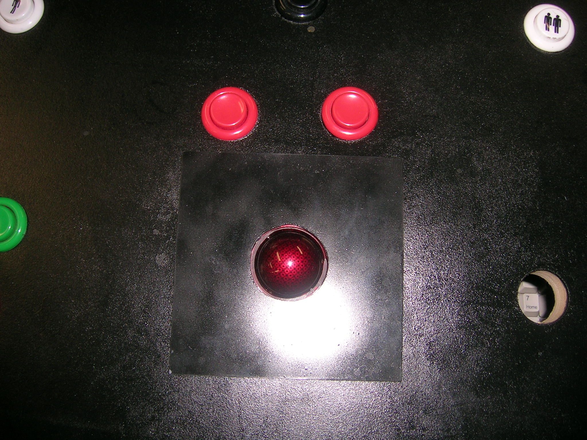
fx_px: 594
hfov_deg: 52.6
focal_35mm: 35
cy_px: 220
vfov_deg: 40.7
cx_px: 294
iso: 50
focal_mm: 5.4
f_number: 2.8
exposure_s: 1/60.1
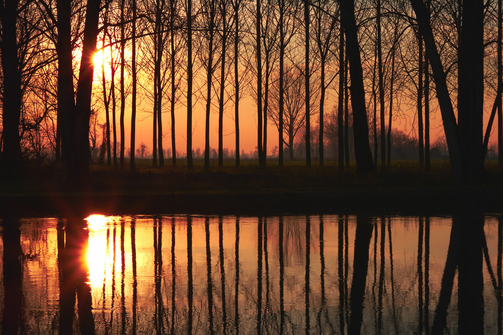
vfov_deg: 18.2
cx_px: 252
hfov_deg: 27.0
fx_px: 1048
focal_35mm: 75
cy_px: 168
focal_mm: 50
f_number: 22
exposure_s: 1/100
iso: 250
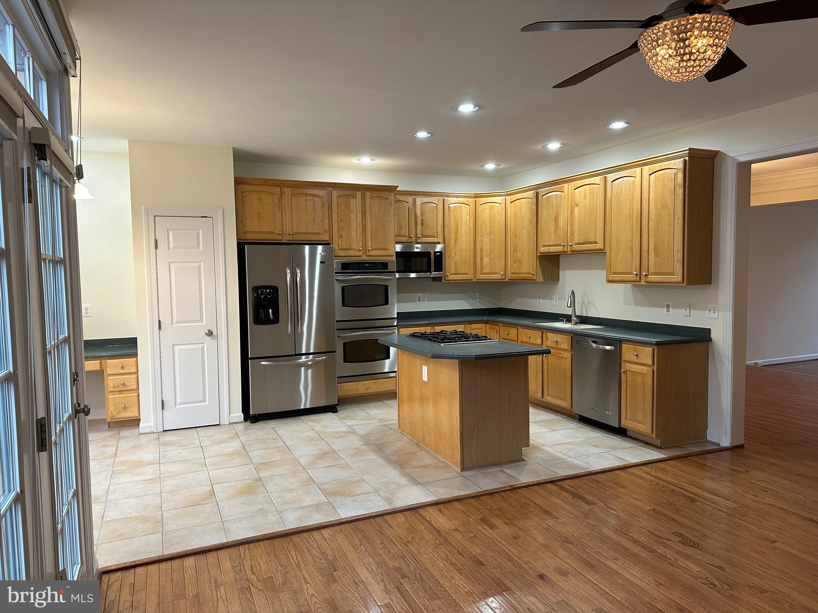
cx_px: 409
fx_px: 567
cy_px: 306
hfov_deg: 71.6
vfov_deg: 56.8
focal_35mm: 24
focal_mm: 6.86
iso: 160
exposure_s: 1/60
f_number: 1.78
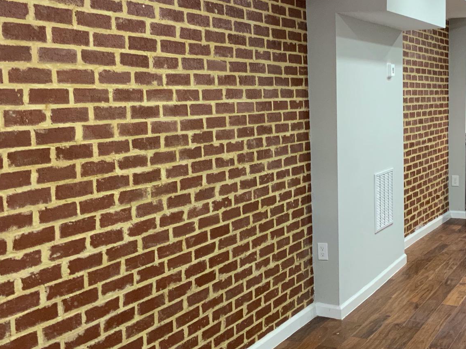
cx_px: 331
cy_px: 156
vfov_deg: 28.0
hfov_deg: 36.2
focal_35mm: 52
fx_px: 700
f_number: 1.8
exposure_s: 1/60
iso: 160
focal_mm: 3
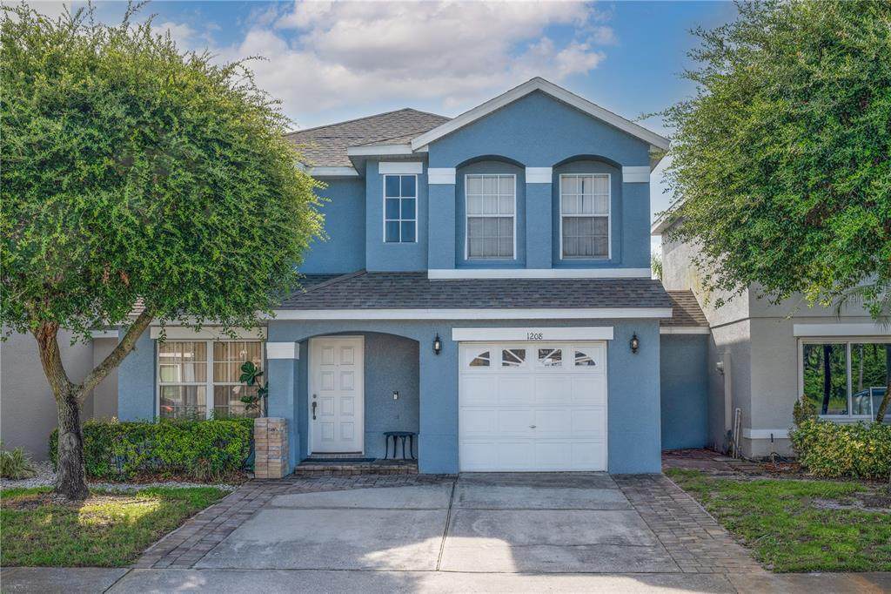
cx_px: 446
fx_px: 965
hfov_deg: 49.6
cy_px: 297
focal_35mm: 39
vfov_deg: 34.2
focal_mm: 39
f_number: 9
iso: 100
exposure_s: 1/125
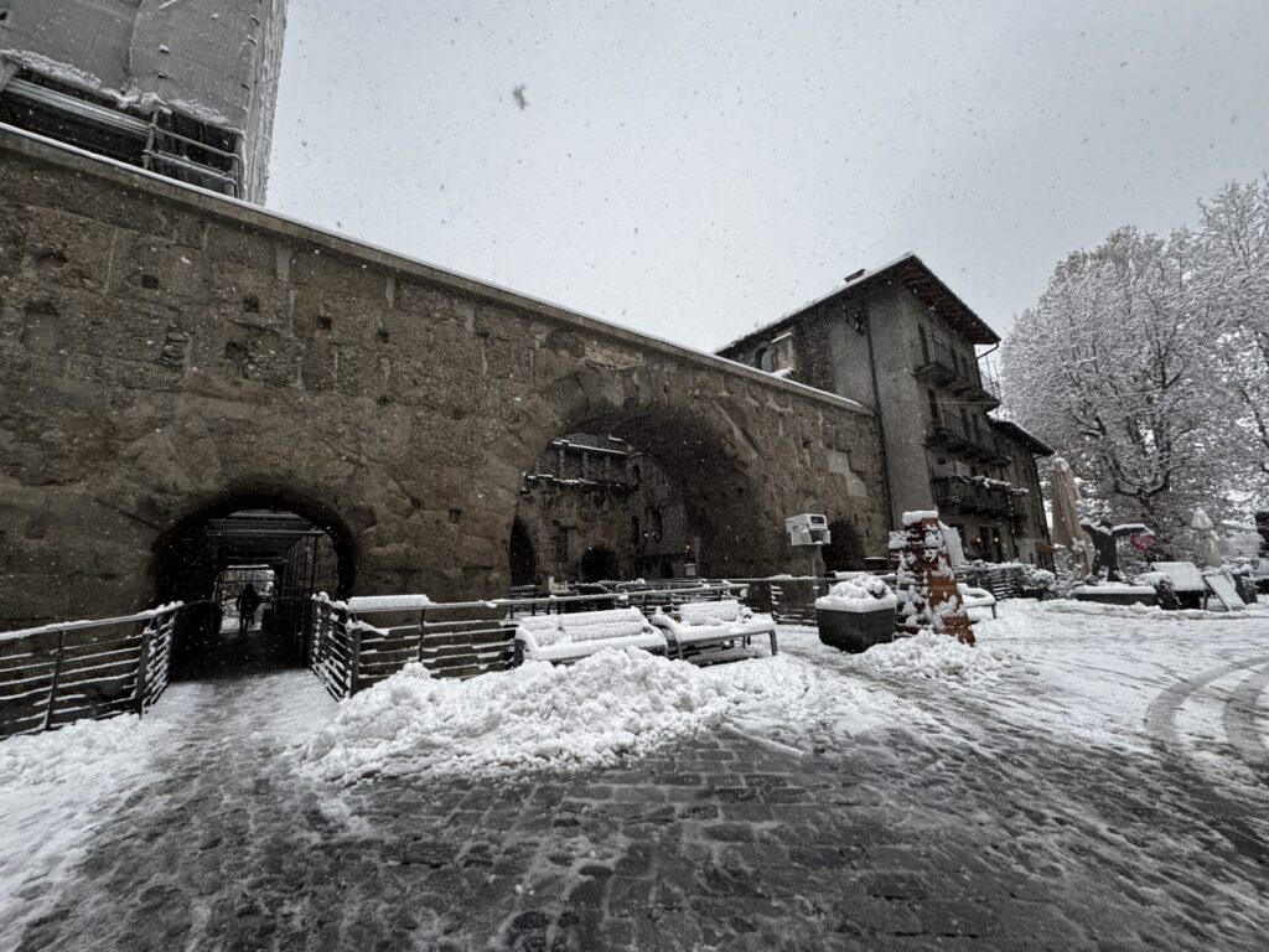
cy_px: 476
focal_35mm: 14
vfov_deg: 85.7
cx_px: 634
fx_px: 513
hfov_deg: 102.1
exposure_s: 1/187
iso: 40
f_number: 2.2
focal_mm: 2.22
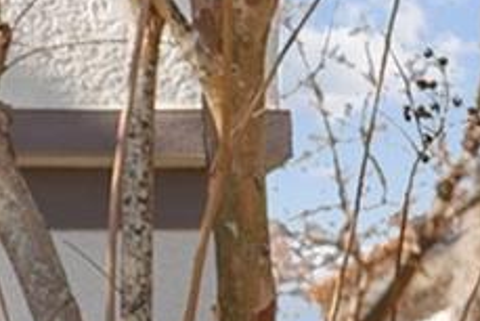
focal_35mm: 783
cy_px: 926
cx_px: -908
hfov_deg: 2.6
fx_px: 10446
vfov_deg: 1.7
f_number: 8
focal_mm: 75
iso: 80
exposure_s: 1/10
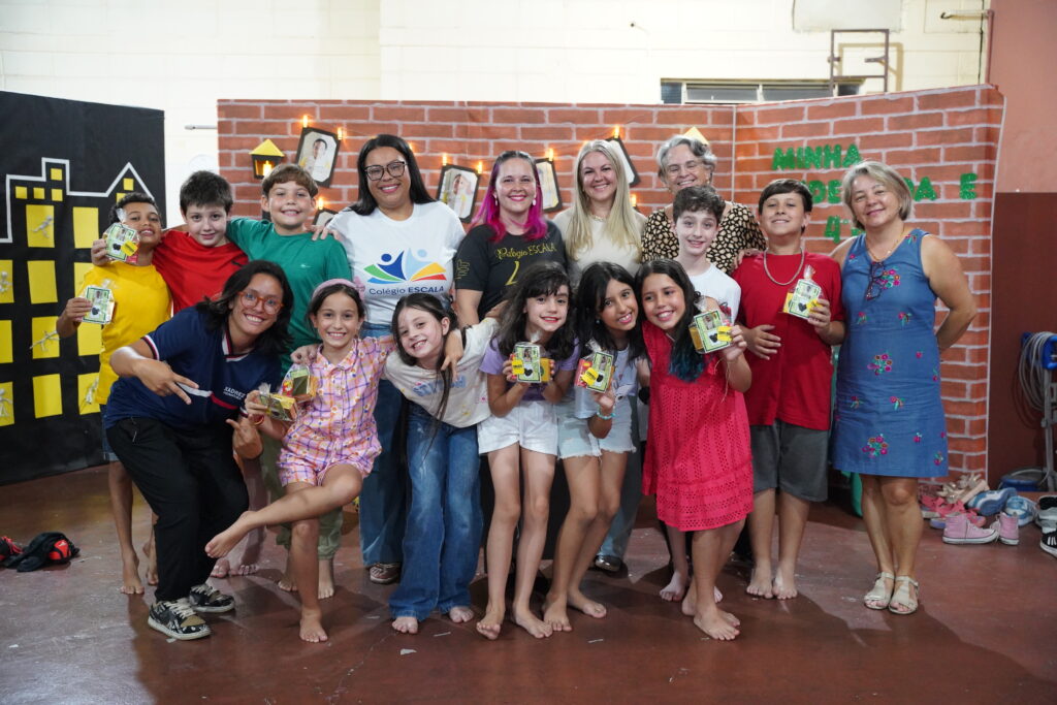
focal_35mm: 40
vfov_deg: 33.4
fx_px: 1175
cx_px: 528
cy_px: 352
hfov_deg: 48.5
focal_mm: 40
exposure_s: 1/125
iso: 10000
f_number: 3.5
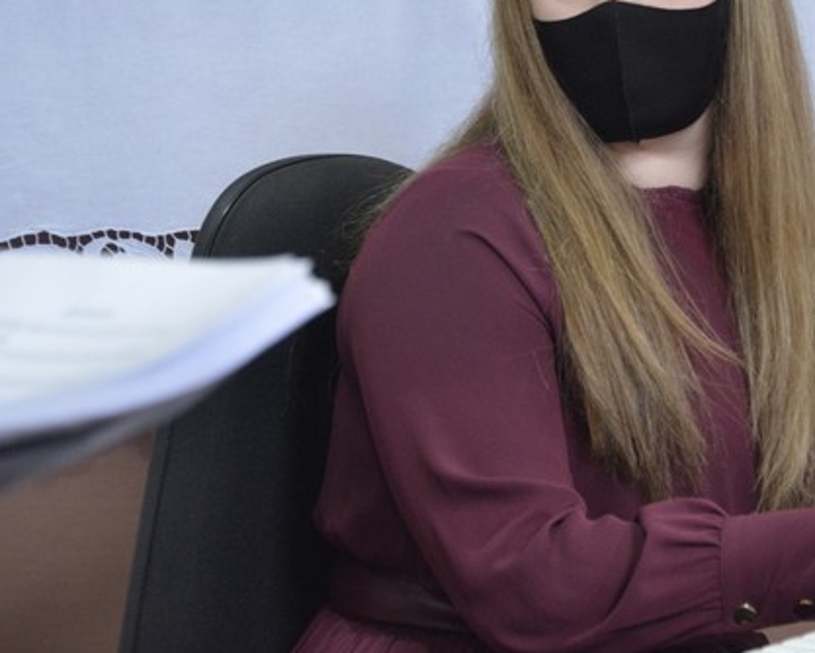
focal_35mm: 225
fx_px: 5430
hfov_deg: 8.6
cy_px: 146
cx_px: 704
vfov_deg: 6.9
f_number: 5.6
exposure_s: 1/125
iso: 4000
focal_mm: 122
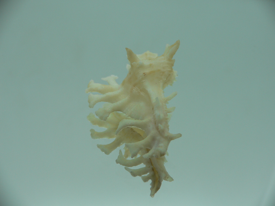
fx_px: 278
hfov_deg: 52.6
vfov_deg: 40.7
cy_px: 103
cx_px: 138
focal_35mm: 35
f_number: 2.8
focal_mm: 4.6
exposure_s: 1/80
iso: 80
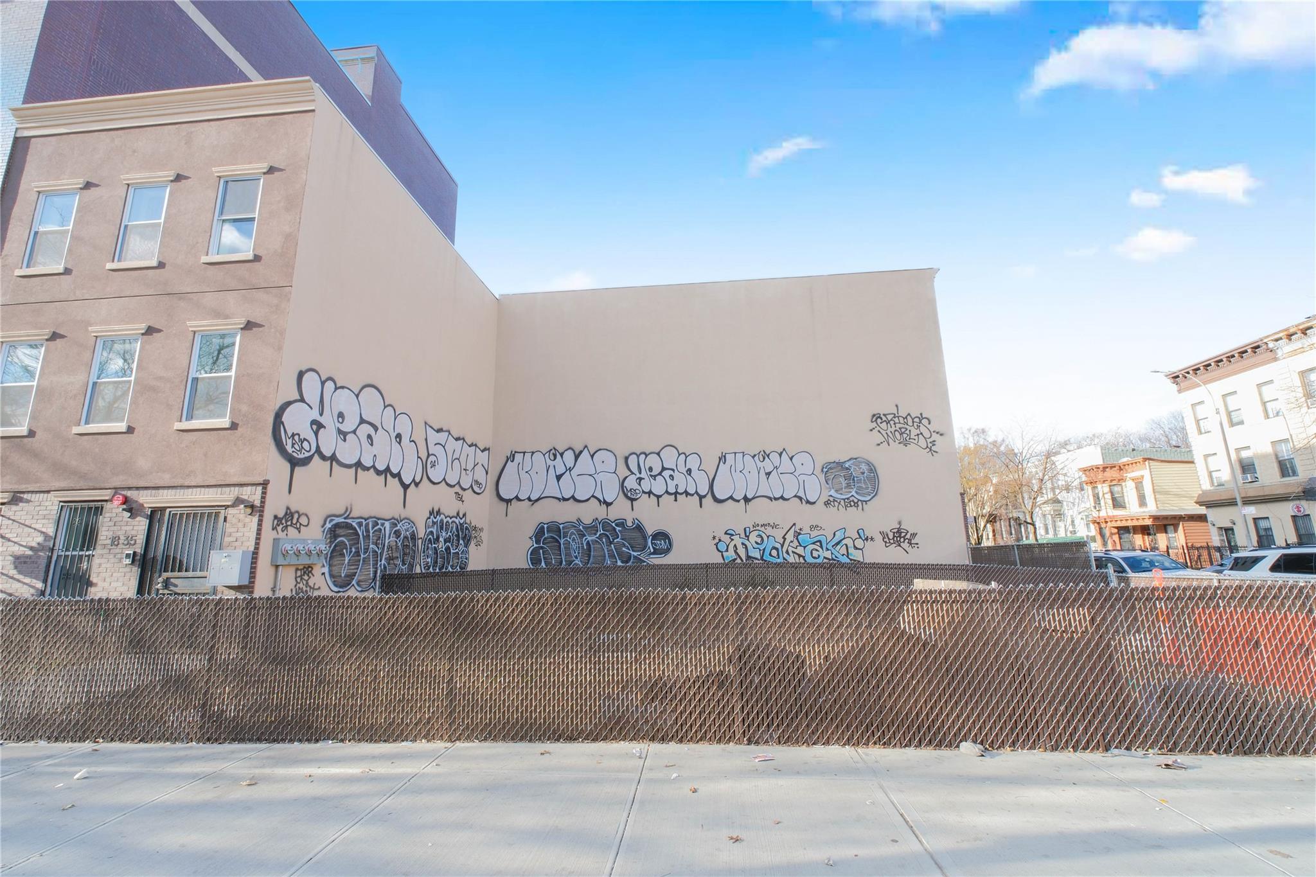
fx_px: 548
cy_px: 438
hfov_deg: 100.4
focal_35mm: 15
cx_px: 658
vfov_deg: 77.3
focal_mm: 10
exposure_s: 1/60
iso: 250
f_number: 10
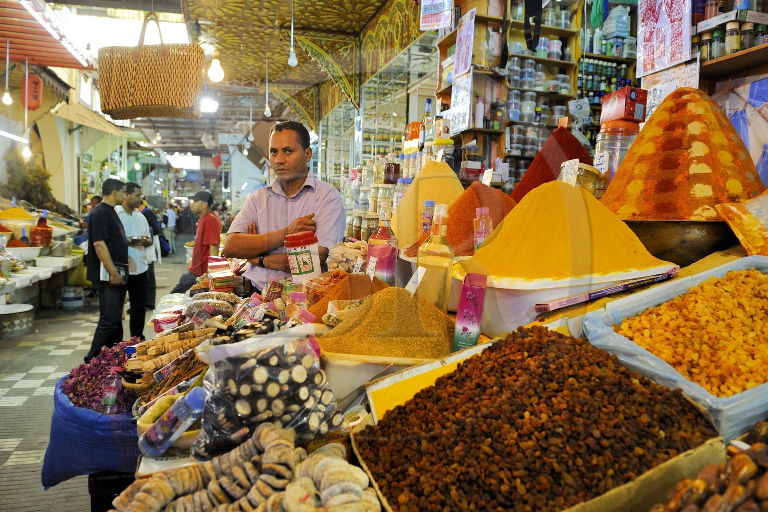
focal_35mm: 25
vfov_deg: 51.3
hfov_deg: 71.5
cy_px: 256
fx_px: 533
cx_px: 384
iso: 800
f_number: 4.5
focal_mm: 24
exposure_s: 1/80
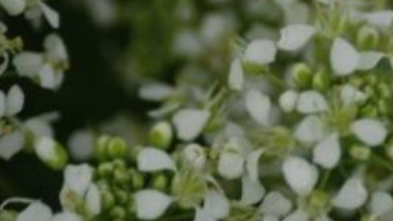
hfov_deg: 2.6
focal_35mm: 816
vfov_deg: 1.5
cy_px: 112
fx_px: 8508
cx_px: 302
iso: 100
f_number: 5.6
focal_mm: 300
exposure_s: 1/200
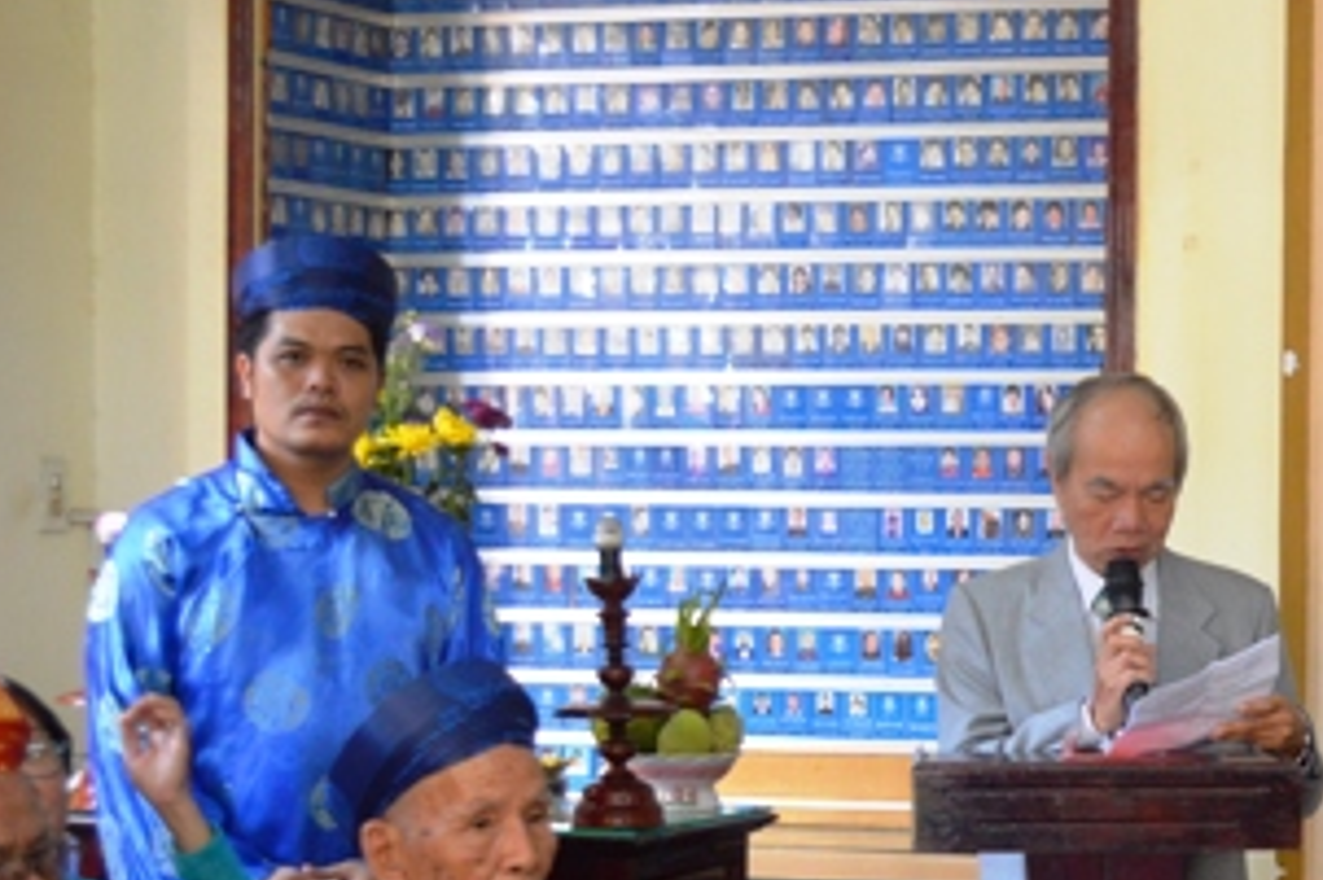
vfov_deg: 14.7
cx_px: 1393
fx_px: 3381
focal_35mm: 92
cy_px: 736
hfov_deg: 21.2
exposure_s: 1/60
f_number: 4.5
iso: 1250
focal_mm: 29
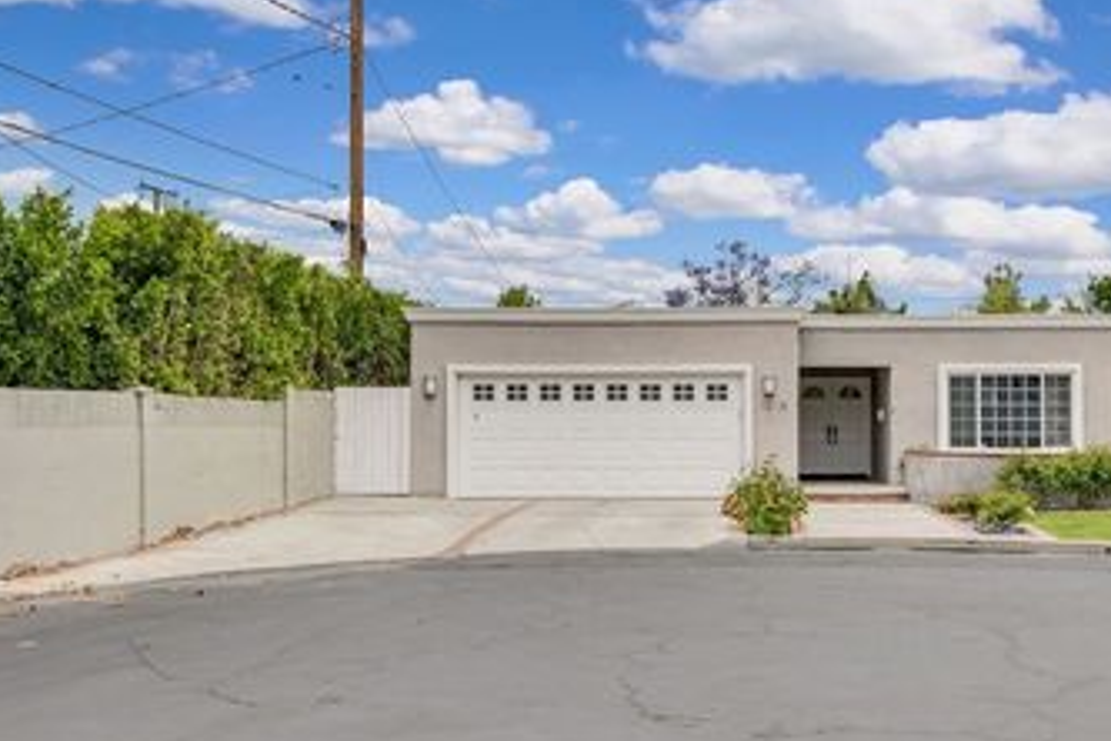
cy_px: 409
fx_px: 1389
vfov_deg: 29.8
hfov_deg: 42.8
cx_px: 771
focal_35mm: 45
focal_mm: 20
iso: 800
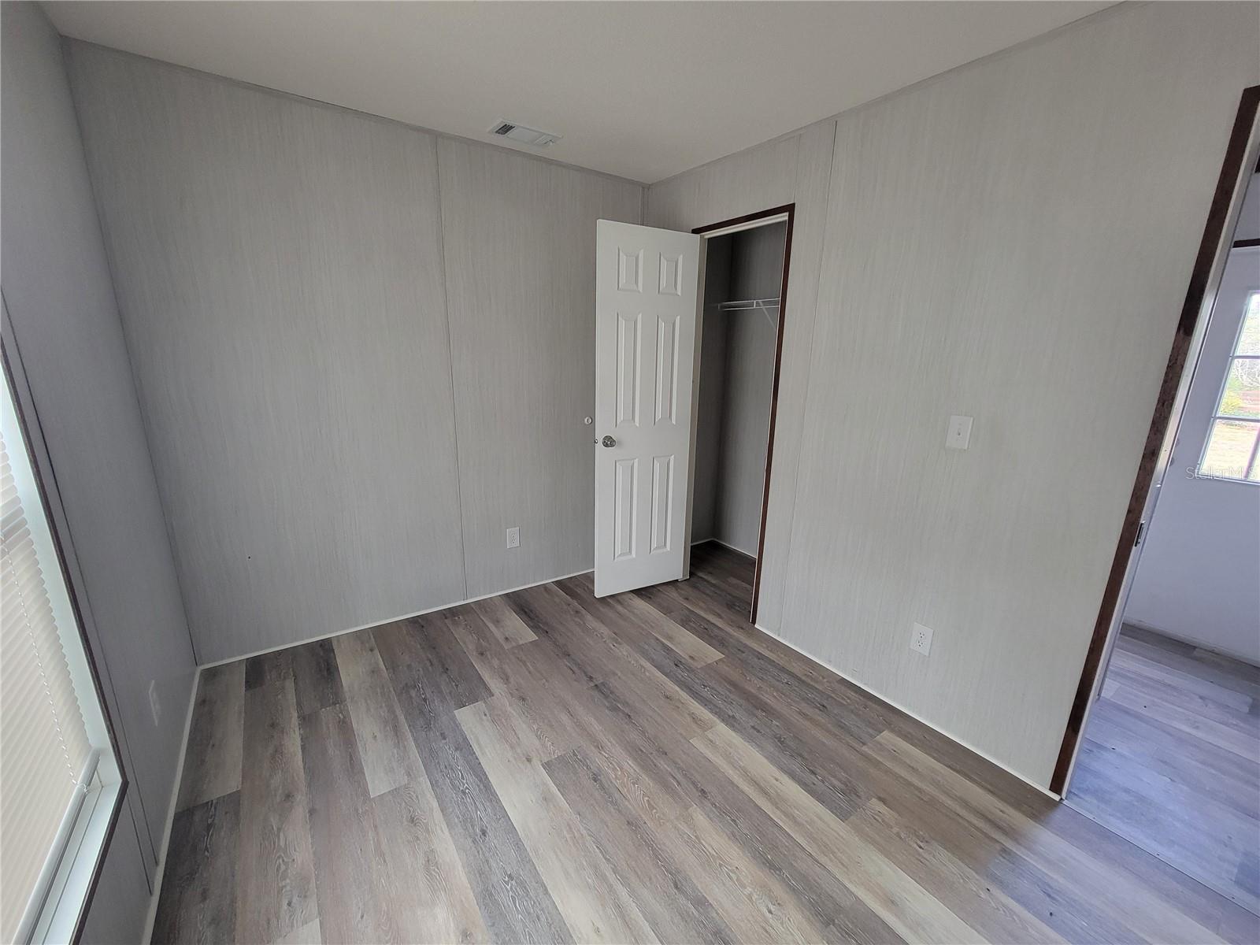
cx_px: 630
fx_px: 473
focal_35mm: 13
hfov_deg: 106.2
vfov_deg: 89.9
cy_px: 472
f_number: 2.2
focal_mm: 2.2
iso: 200
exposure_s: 1/60
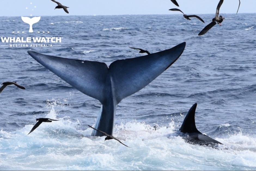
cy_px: 86
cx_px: 128
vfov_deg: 7.5
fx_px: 1301
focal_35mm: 183
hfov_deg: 11.2
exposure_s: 1/1600
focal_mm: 122
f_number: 7.1
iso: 400
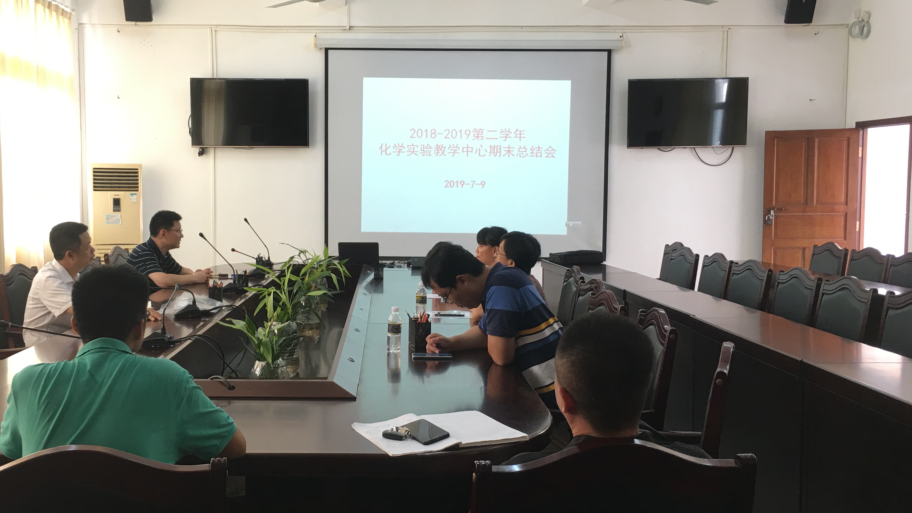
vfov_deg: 32.0
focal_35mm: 37
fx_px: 895
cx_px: 394
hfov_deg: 53.8
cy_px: 263
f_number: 2.2
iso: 32
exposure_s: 1/17
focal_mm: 4.15
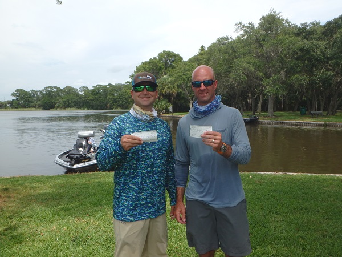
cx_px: 171
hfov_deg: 58.4
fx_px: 306
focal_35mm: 31
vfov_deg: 45.4
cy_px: 128
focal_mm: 5.6
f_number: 4.7
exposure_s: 1/640
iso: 125
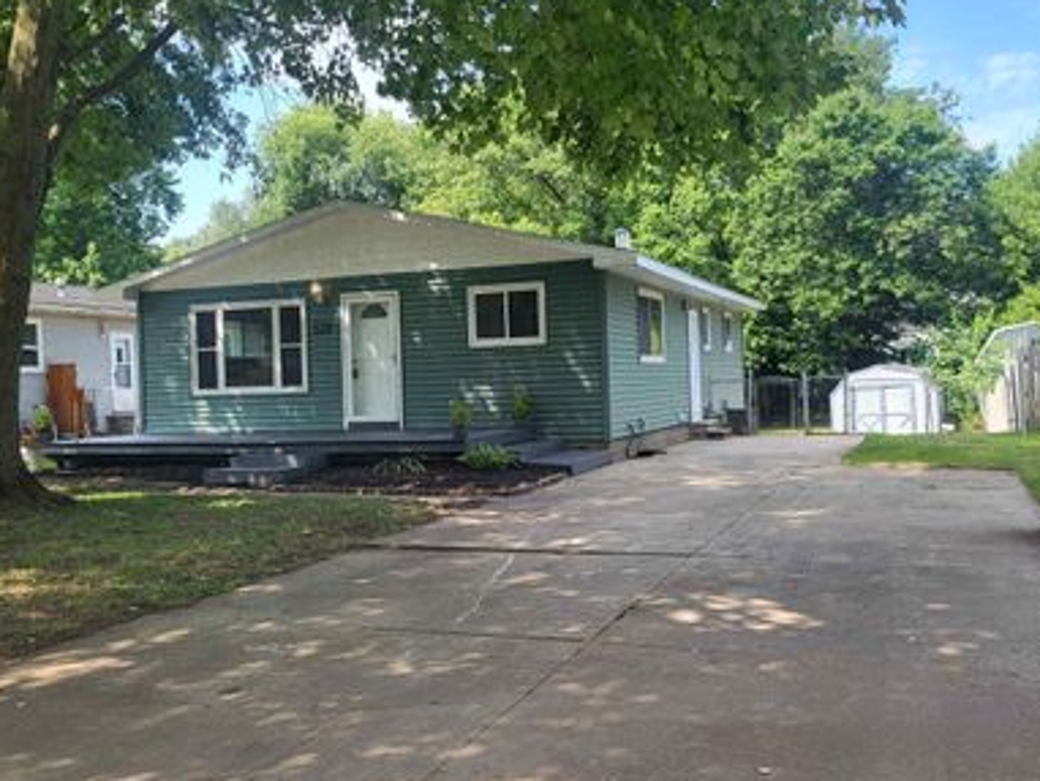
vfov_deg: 41.8
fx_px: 1022
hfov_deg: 53.9
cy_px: 388
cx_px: 520
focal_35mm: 34
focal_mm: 5.4
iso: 40
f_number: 1.8
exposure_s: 1/701
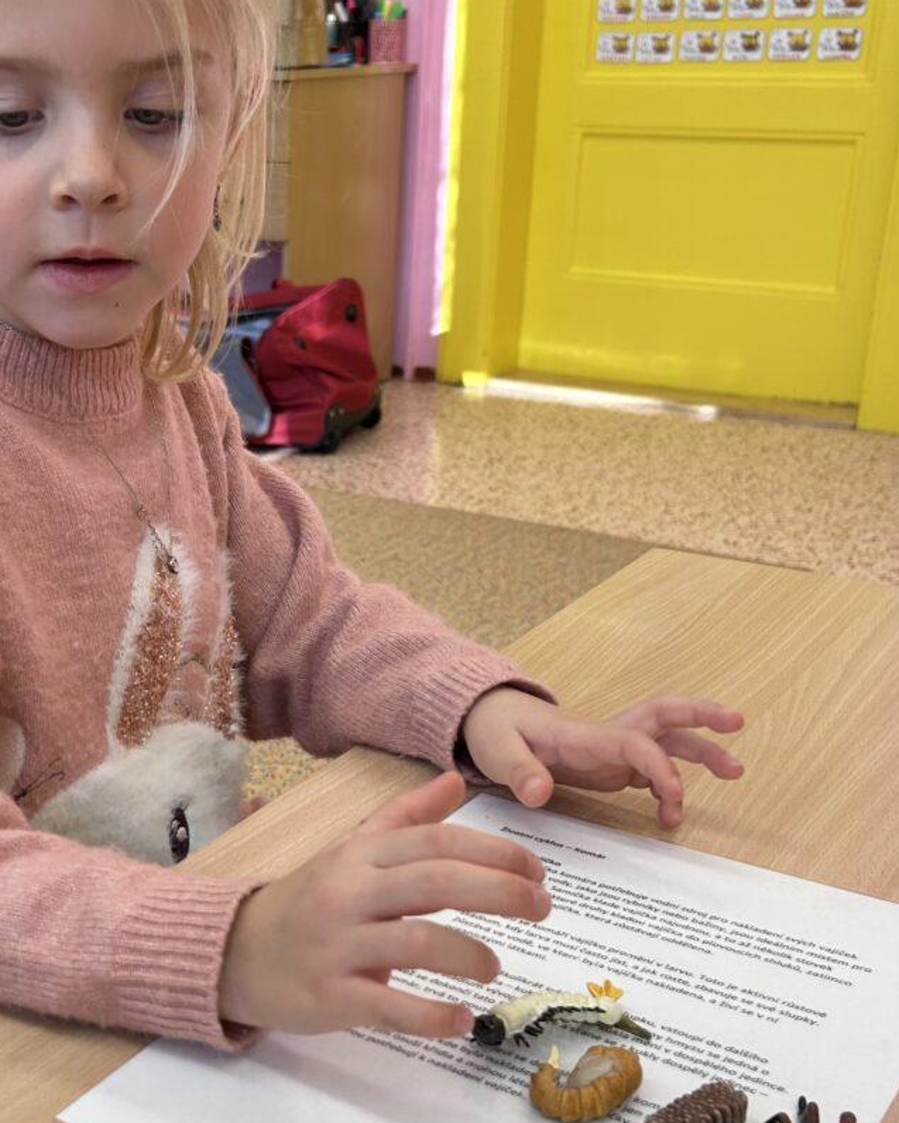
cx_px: 182
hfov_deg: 29.0
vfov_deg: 36.4
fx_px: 1696
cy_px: 727
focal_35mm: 51
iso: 40
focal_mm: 5.7
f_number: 1.5
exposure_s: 1/100
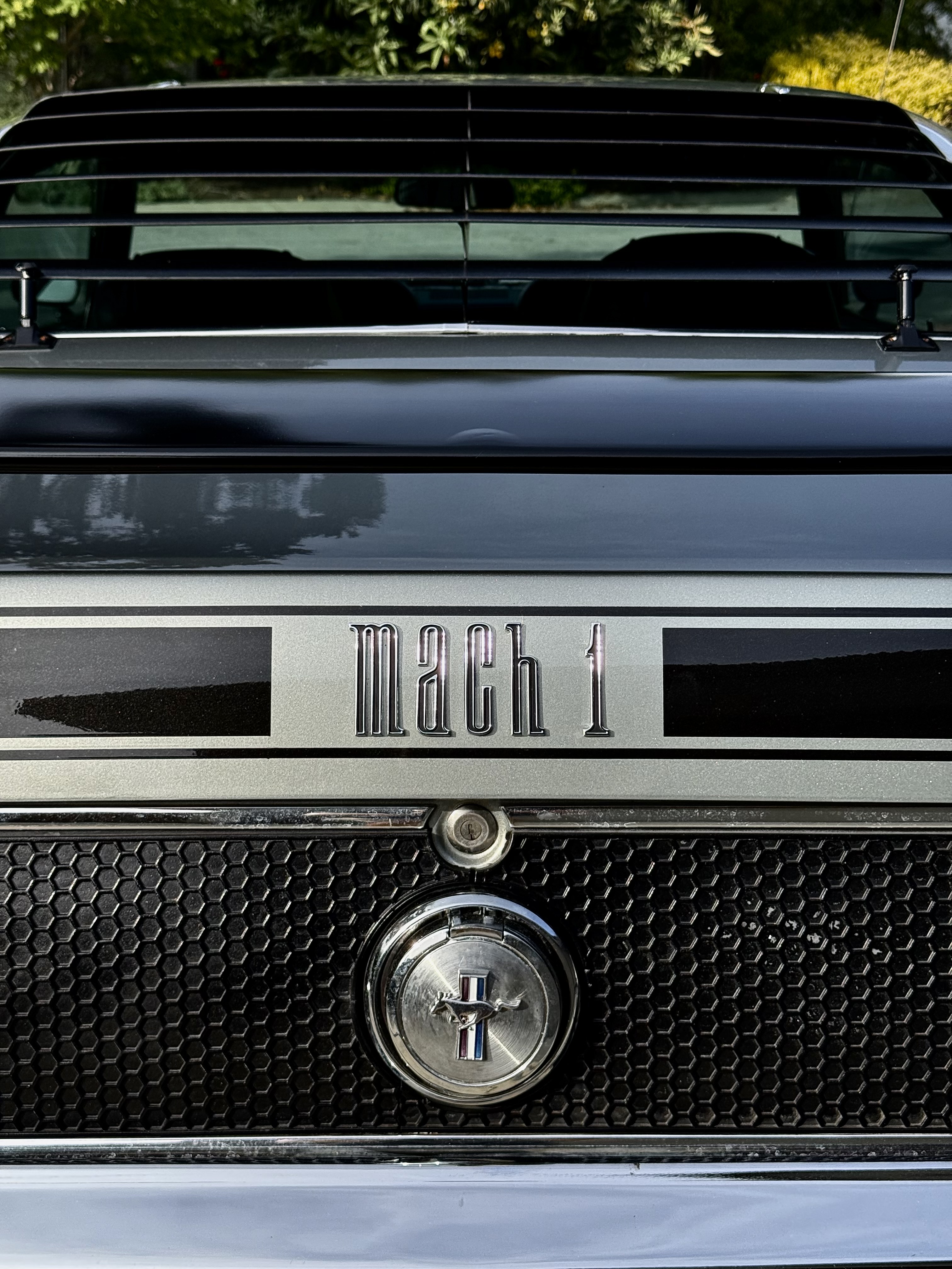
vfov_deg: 39.7
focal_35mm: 48
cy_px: 634
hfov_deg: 30.3
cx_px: 476
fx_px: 1760
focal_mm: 6.76
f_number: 1.78
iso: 100
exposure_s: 1/2342
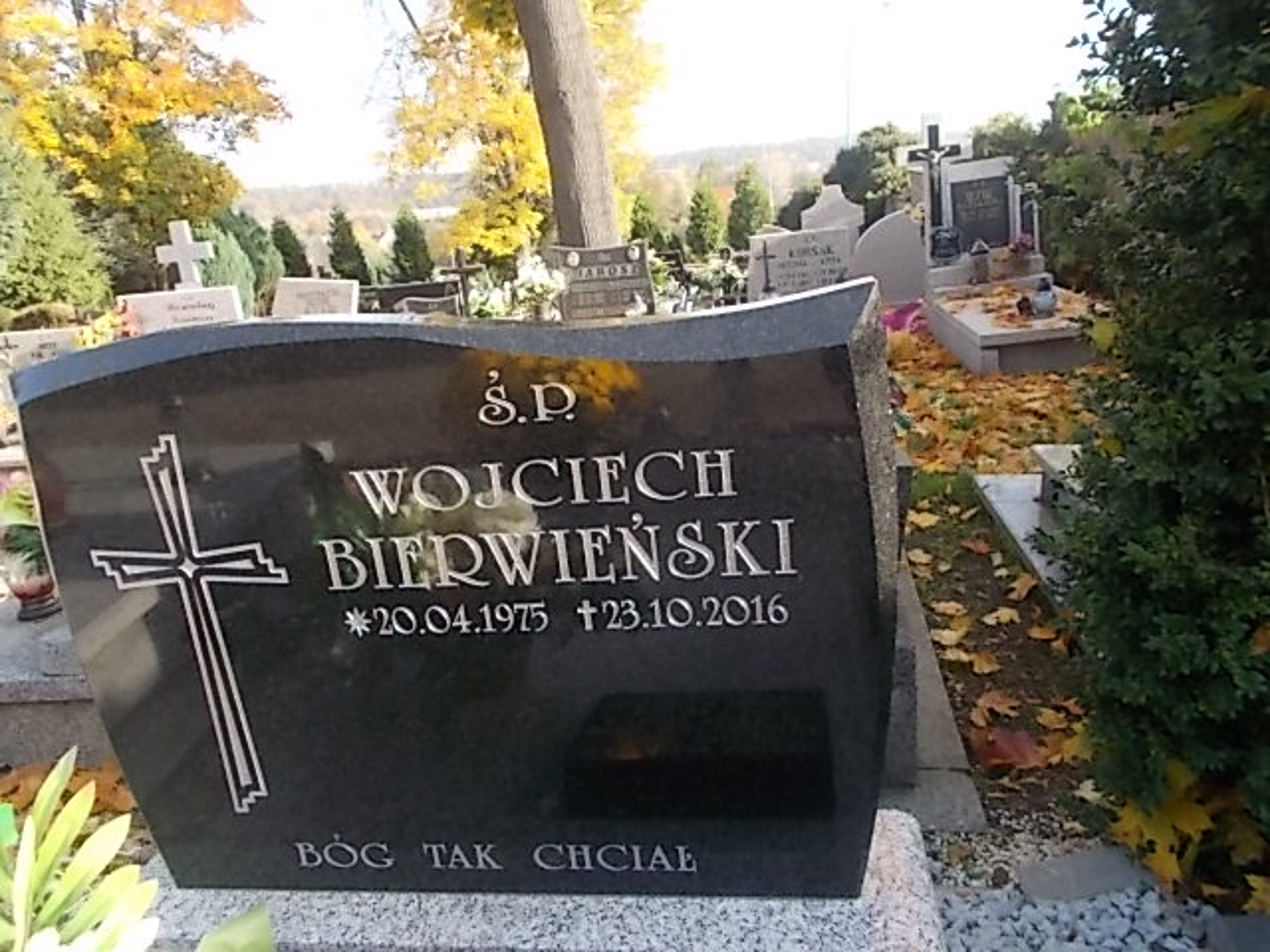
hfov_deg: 67.3
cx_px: 635
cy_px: 476
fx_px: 954
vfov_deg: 53.1
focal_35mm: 26
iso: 80
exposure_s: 1/100
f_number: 3.2
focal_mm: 4.6
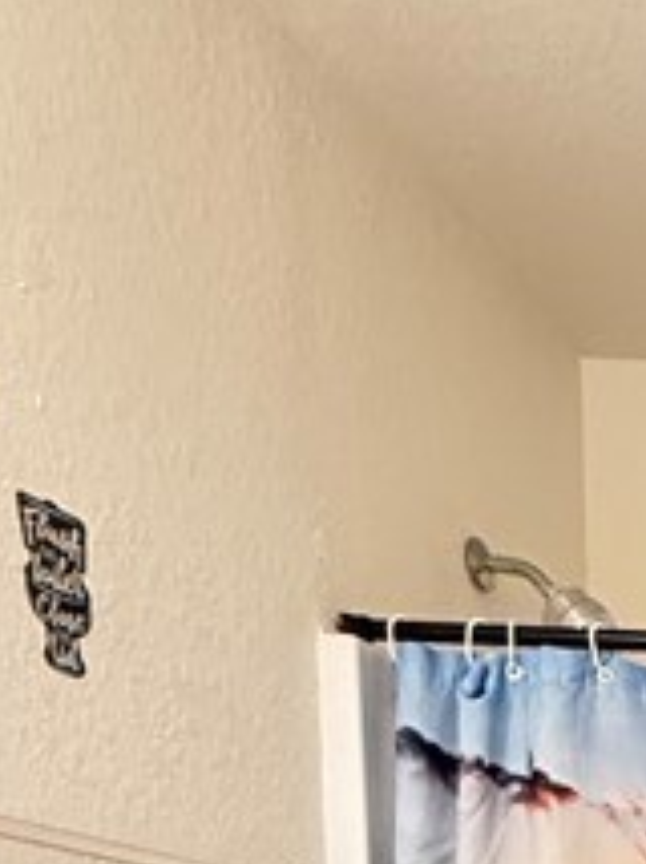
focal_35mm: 67
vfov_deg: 21.5
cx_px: 1187
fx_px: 1670
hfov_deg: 17.5
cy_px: 1462
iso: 400
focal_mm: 2.22
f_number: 2.2
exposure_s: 1/60
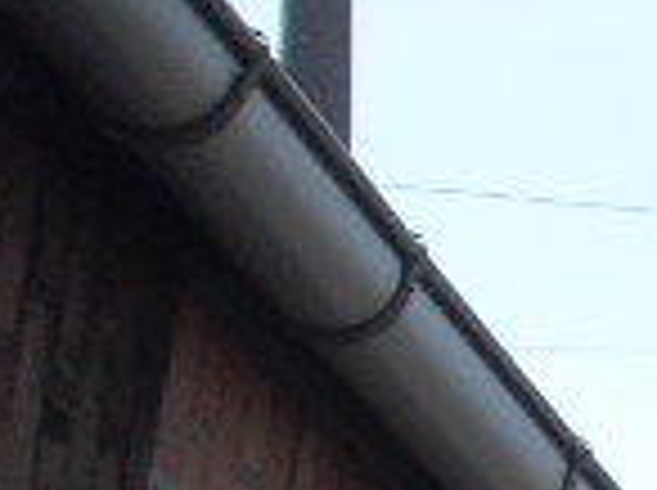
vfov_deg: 5.7
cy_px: 1609
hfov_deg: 7.0
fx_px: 4529
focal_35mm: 239
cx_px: 2282
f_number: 7
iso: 80
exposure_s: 1/250
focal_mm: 6.3
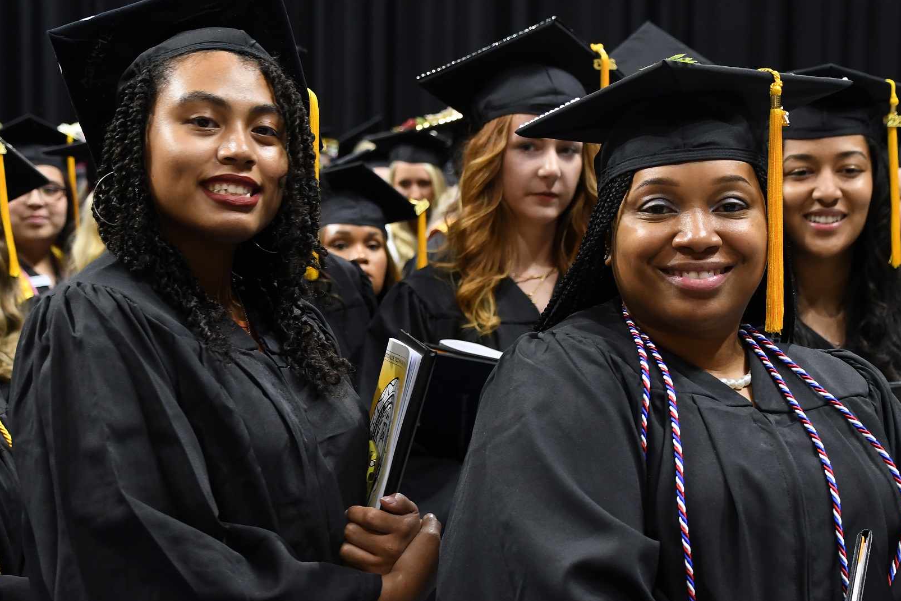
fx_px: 2578
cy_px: 350
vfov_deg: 13.3
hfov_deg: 19.8
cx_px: 459
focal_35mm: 103
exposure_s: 1/80
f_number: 5
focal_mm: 44
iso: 1000
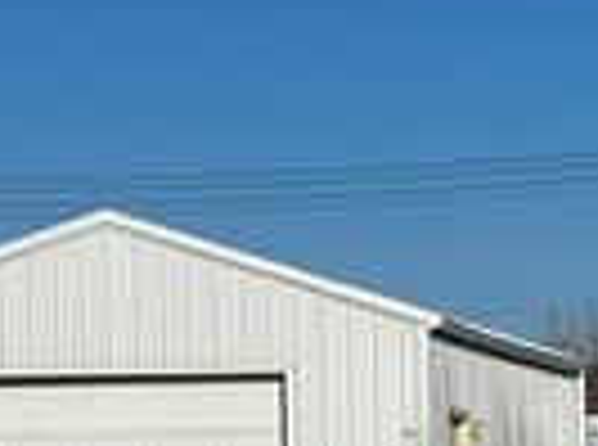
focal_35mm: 181
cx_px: 823
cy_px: 565
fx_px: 3118
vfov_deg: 8.1
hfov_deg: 10.7
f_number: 1.78
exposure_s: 1/7092
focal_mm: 6.86
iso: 64
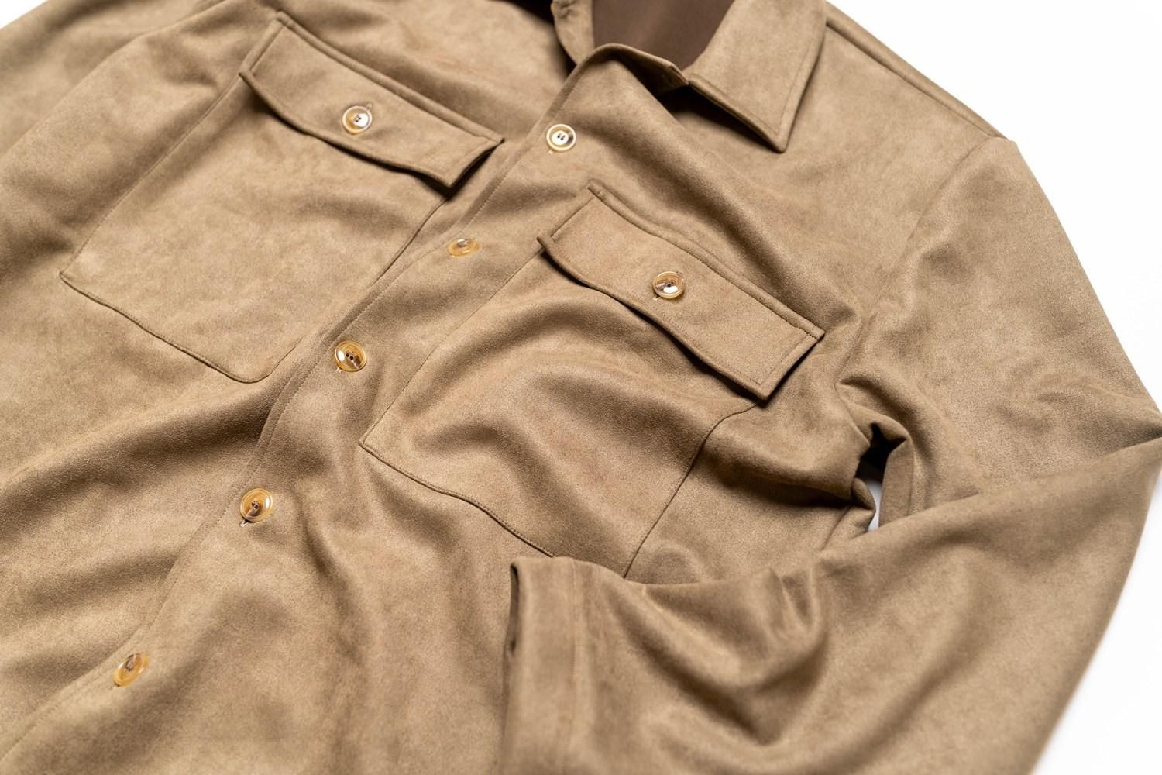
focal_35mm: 35
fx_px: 1130
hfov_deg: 54.4
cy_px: 388
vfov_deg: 37.9
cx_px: 581
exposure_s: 1/100
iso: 200
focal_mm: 35
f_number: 2.8
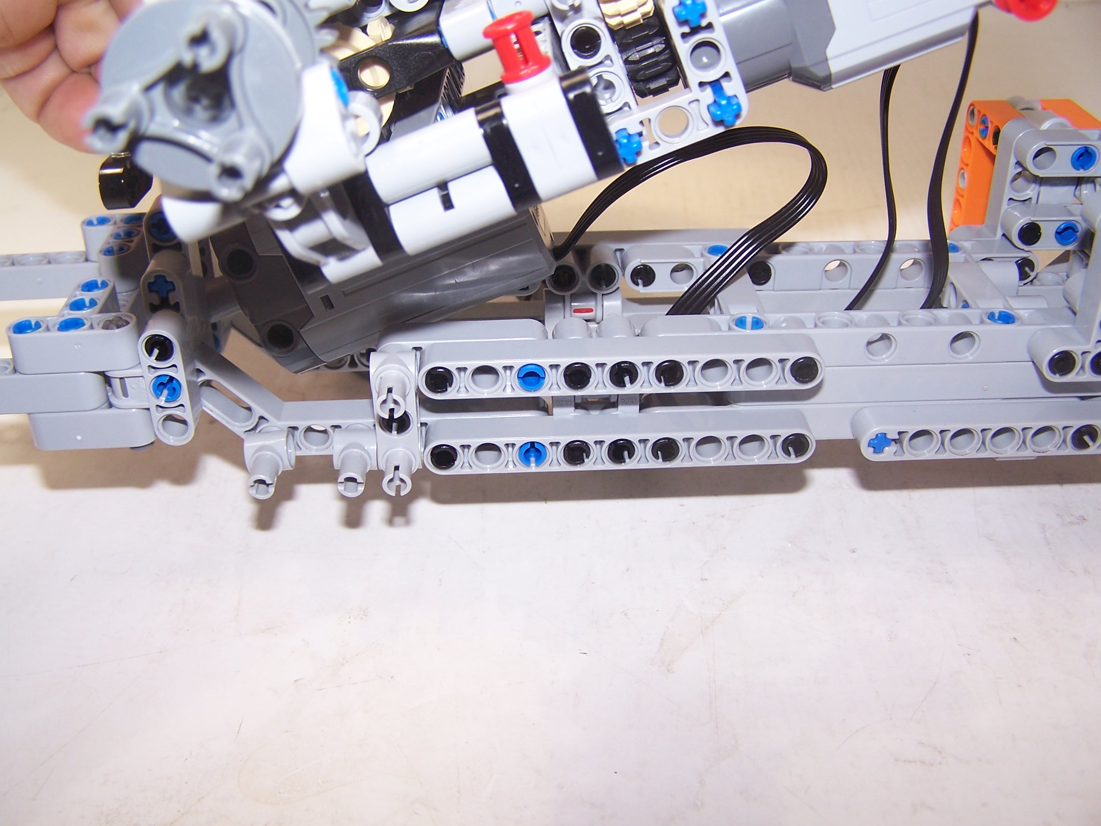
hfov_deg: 49.0
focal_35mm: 38
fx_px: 1209
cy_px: 413
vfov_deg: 37.7
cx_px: 550
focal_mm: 6.3
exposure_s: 1/60
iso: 80
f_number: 2.8
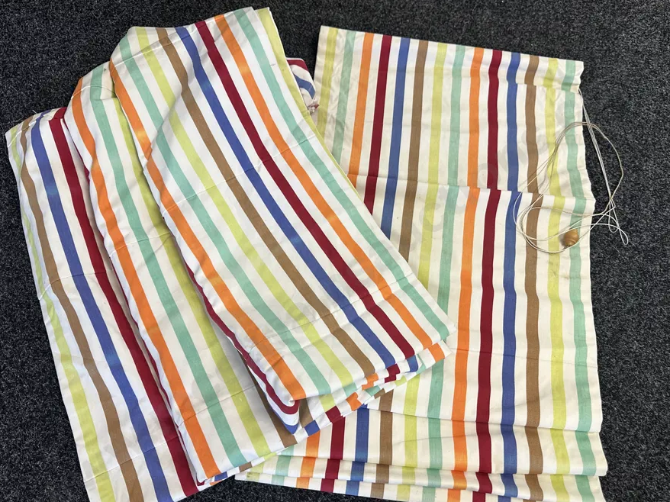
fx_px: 542
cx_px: 352
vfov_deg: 49.6
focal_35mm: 28
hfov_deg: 63.4
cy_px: 278
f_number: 1.78
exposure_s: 1/100
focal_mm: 6.86
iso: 125
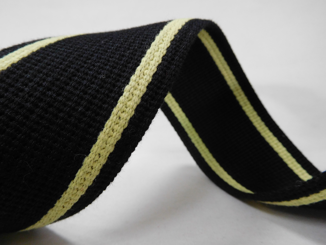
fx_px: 235
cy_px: 122
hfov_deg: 69.4
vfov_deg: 54.9
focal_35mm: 25
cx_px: 163
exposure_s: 1/15
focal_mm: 4.5
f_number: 3.4
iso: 400
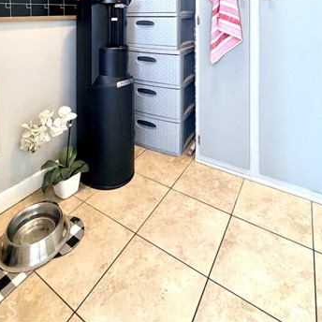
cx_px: 153
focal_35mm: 23
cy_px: 23
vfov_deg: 56.5
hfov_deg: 67.2
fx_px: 242
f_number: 2.2
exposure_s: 1/60
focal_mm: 2.22
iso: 250
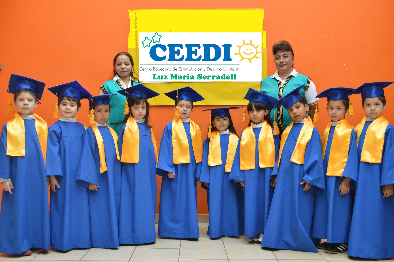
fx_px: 492
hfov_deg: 43.6
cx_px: 197
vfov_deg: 29.8
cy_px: 131
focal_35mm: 45
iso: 280
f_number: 5.6
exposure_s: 1/60
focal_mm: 30
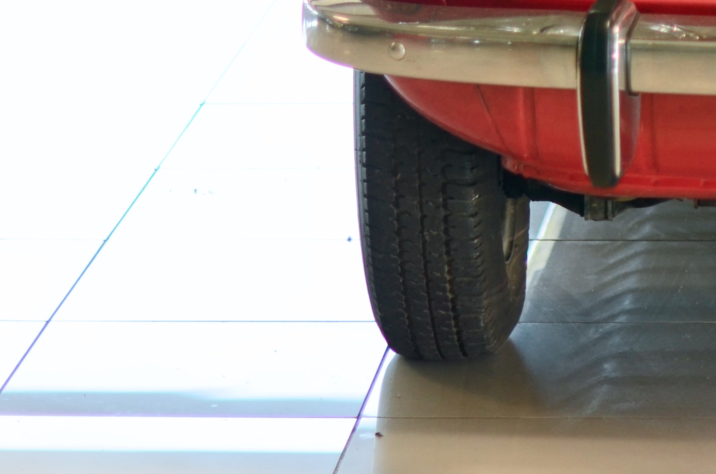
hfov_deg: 8.5
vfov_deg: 5.7
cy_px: -271
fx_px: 4724
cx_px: 1046
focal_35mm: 238
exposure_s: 1/200
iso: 160
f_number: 2
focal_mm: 50
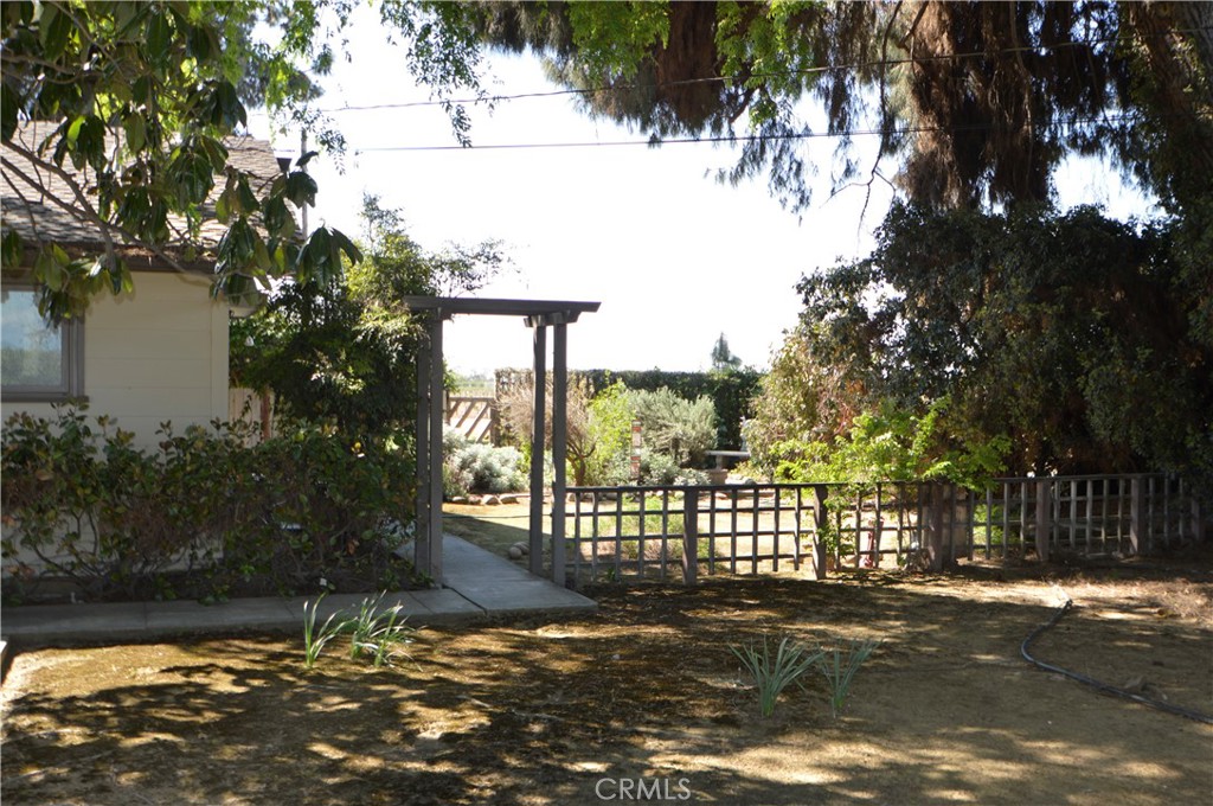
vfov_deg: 36.8
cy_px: 403
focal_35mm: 36
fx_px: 1211
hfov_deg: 53.2
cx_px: 606
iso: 110
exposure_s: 1/125
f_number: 4.5
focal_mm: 24
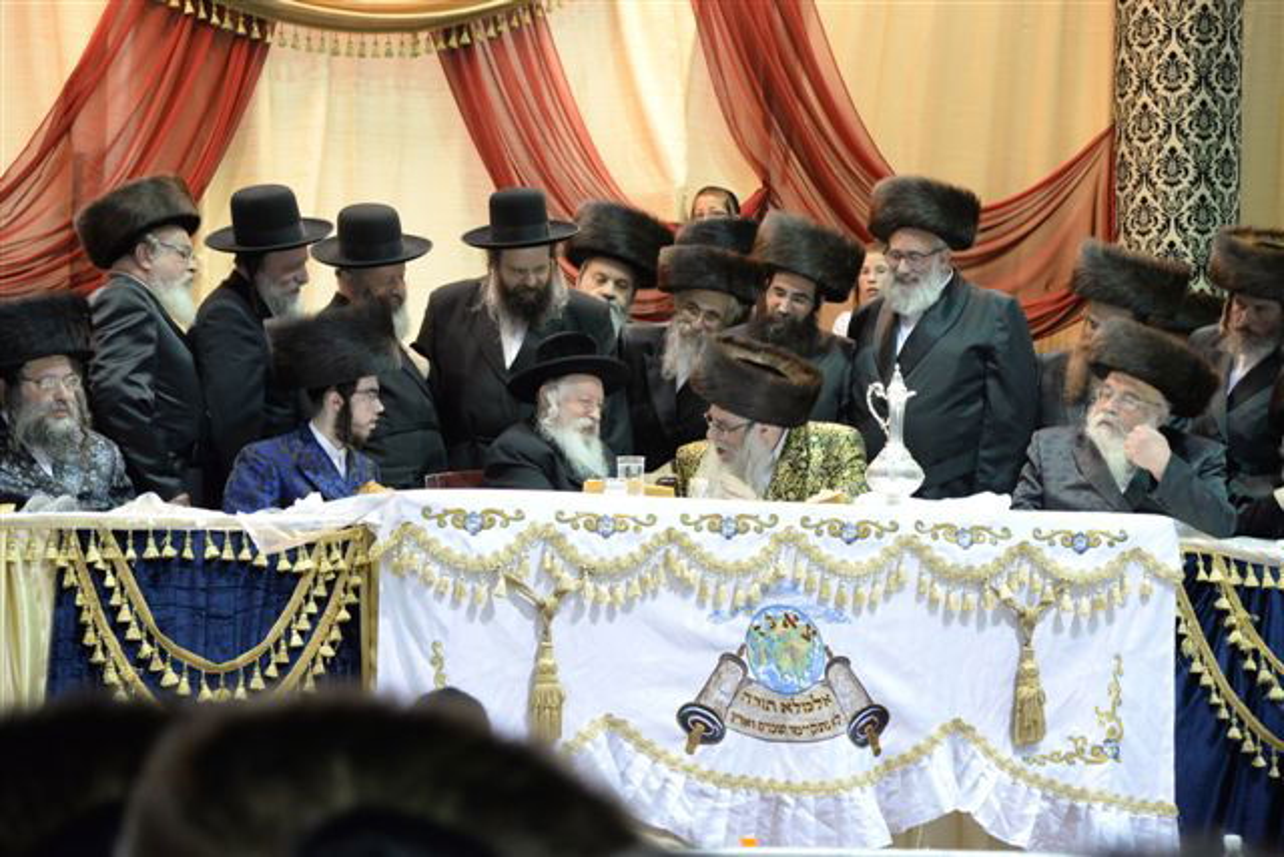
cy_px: 428
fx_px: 3746
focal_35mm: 105
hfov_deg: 19.5
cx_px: 642
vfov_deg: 13.0
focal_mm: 105
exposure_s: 1/60
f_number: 5.6
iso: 3200
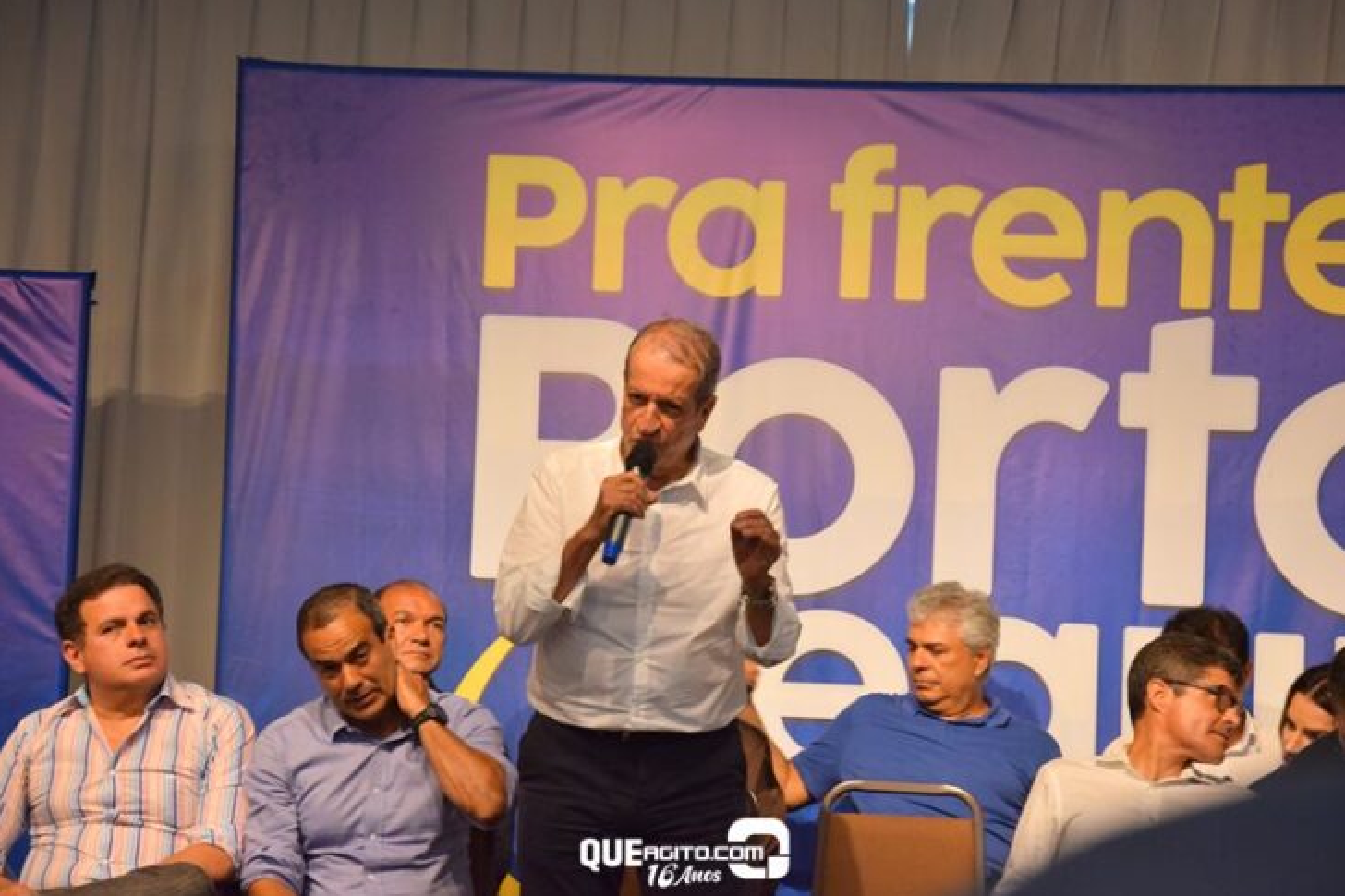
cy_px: 447
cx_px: 682
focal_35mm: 107
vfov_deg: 12.8
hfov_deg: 19.1
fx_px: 3996
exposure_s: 1/60
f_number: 5.3
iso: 1250
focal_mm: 70
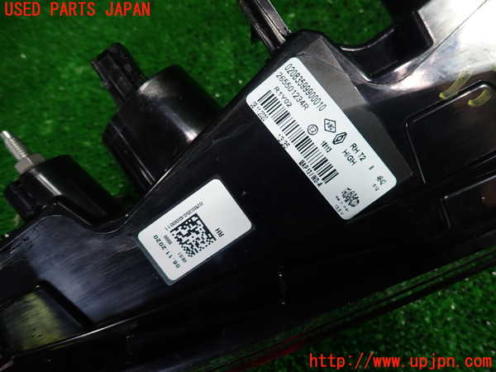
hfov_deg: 69.4
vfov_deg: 54.9
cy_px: 186
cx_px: 248
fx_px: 358
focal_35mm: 25
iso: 200
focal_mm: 4.5
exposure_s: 1/60
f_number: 2
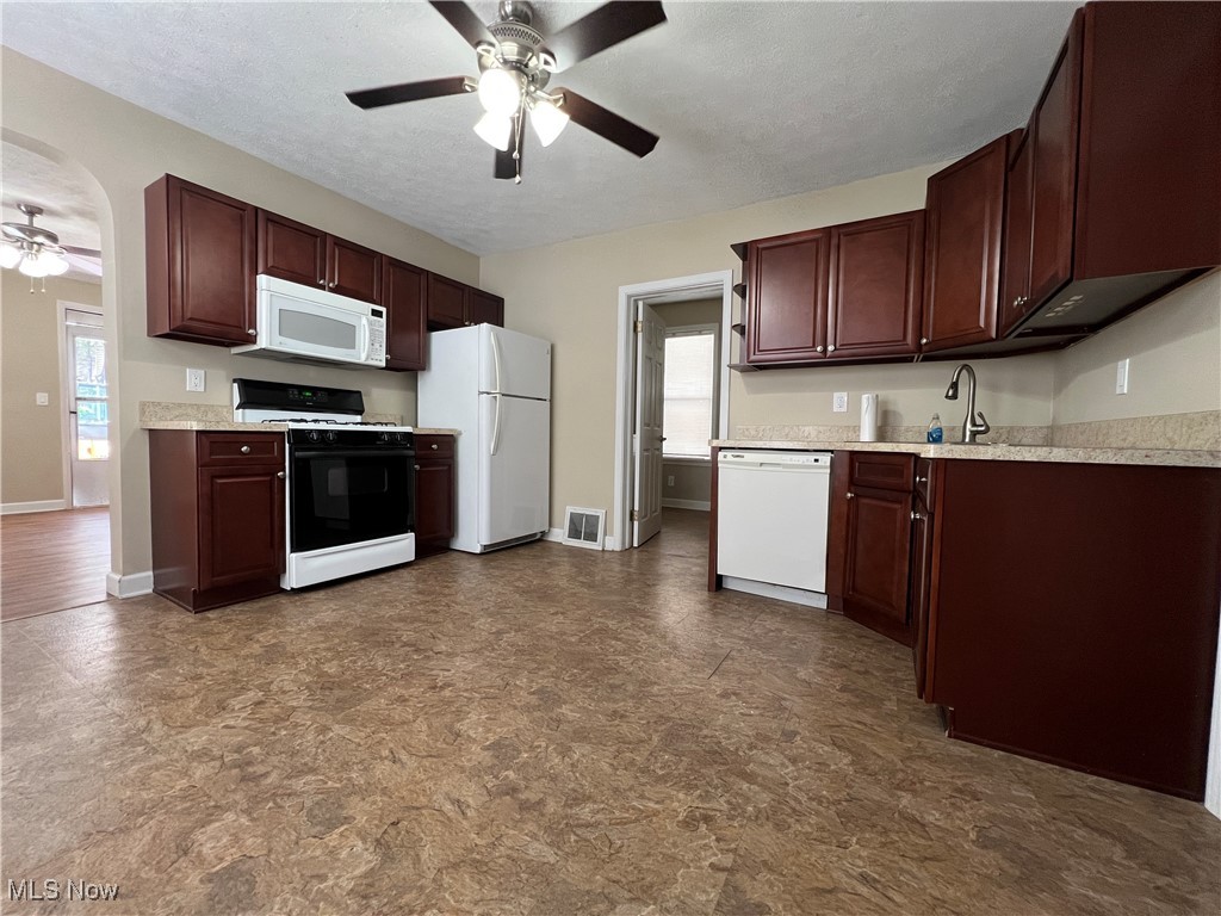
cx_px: 610
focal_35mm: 13
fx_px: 459
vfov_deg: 89.9
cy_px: 458
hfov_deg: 106.2
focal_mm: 1.57
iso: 250
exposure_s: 1/74
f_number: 1.8
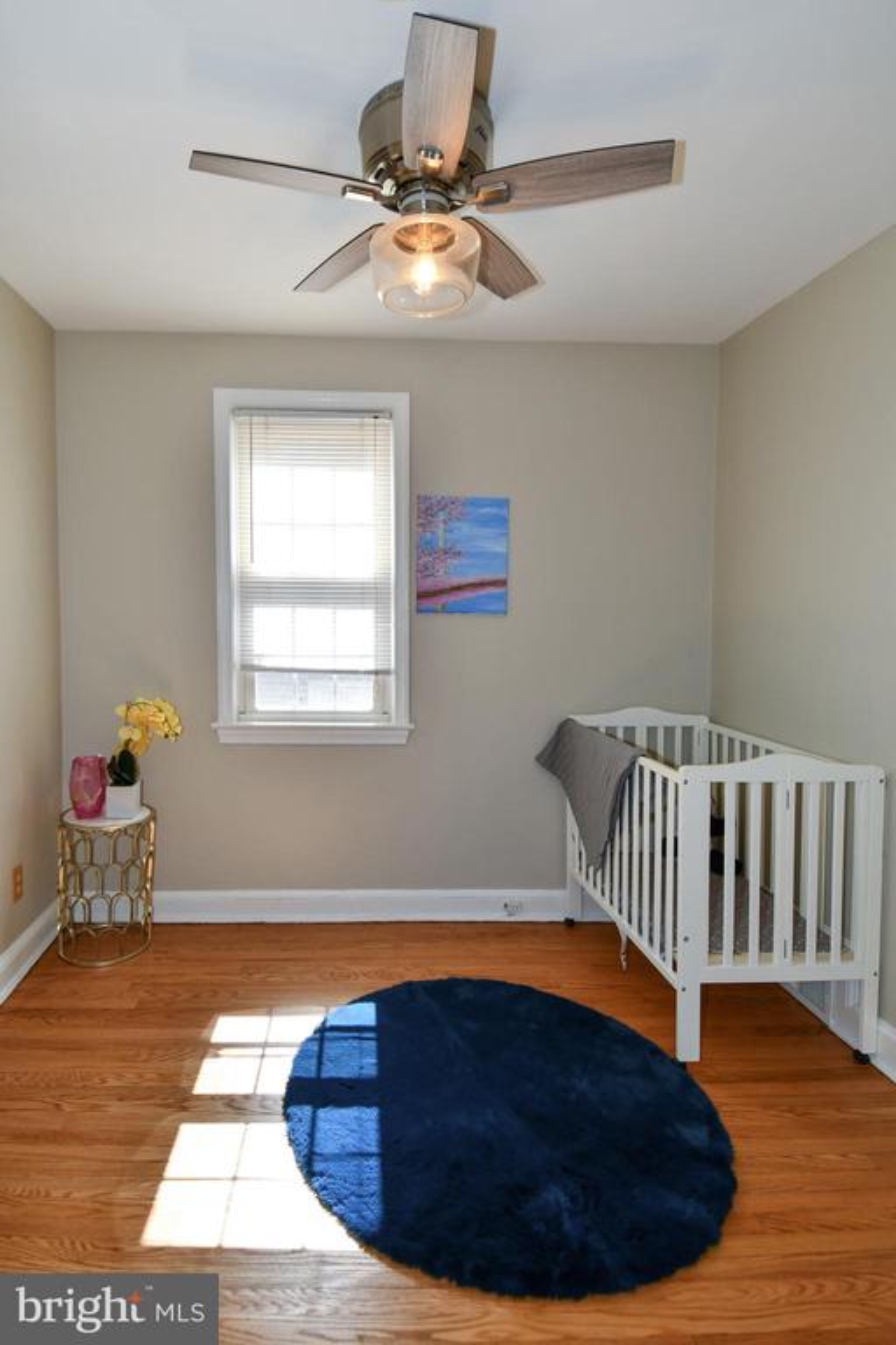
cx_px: 448
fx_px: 672
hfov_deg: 67.4
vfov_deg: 90.0
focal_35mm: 18
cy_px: 672
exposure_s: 1/100
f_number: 5
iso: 200
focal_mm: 12
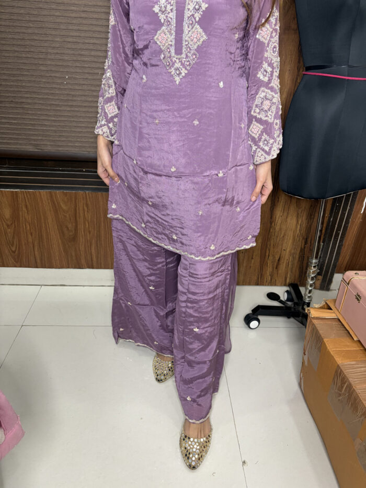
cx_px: 183
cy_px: 244
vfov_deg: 67.3
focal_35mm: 26
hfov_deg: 53.1
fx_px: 366
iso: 160
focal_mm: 5.96
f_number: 1.6
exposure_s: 1/50
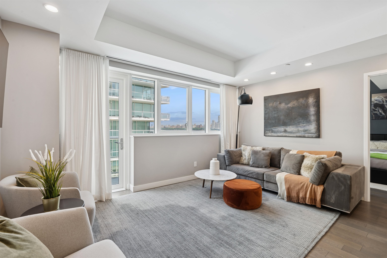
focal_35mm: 16
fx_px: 172
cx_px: 194
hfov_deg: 96.7
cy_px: 129
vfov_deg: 73.7
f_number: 11
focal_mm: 16
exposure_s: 1/4
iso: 100
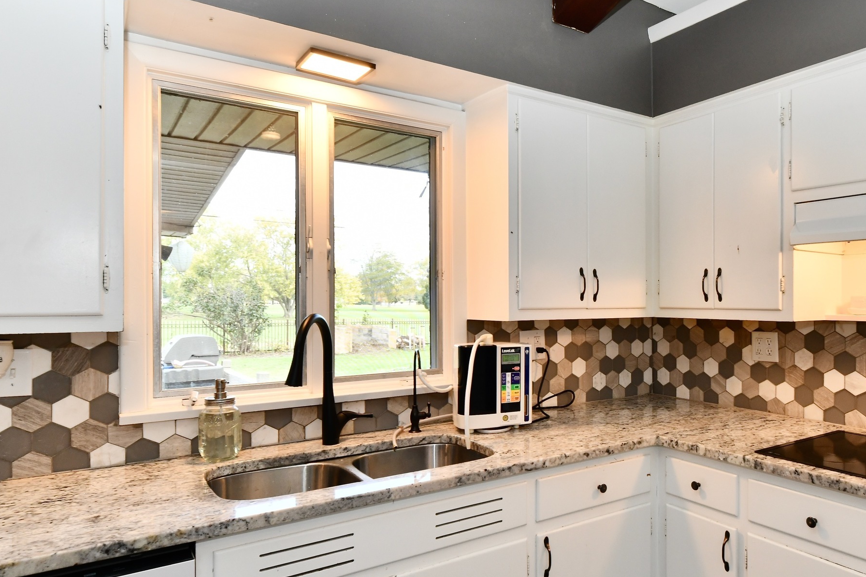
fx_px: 577
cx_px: 559
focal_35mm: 24
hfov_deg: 72.1
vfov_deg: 53.1
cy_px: 315
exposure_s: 1/60
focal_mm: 14
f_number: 6.3
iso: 640
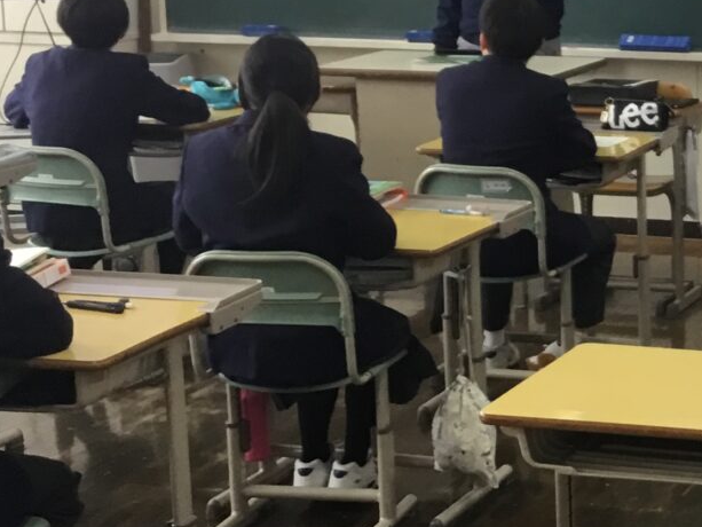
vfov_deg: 16.2
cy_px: 231
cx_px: 898
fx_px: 1846
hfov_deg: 19.9
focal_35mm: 91
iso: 50
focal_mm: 3.3
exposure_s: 1/33
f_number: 2.4
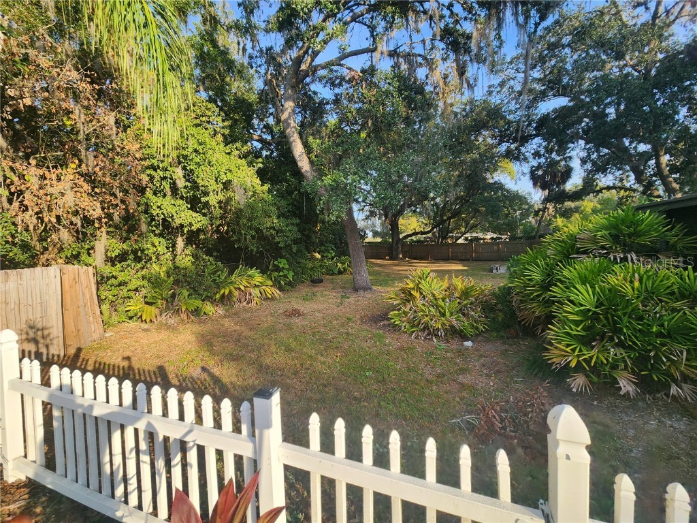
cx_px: 348
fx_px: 262
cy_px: 262
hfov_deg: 106.2
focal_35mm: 13
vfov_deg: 89.9
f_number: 2.2
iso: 50
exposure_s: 1/645
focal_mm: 2.2
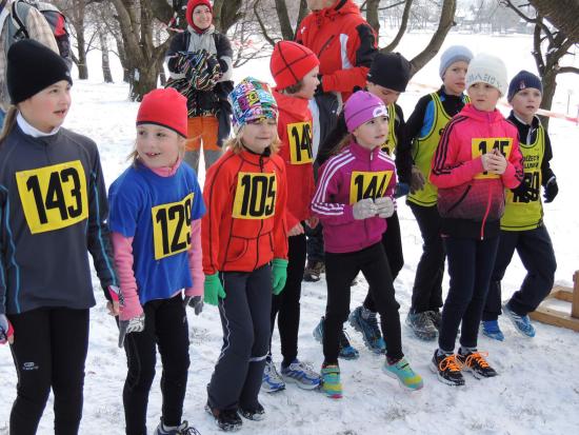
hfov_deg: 38.2
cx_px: 290
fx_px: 837
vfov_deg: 29.1
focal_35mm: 50
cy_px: 218
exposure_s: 1/250
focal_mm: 8.9
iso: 100
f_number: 3.6
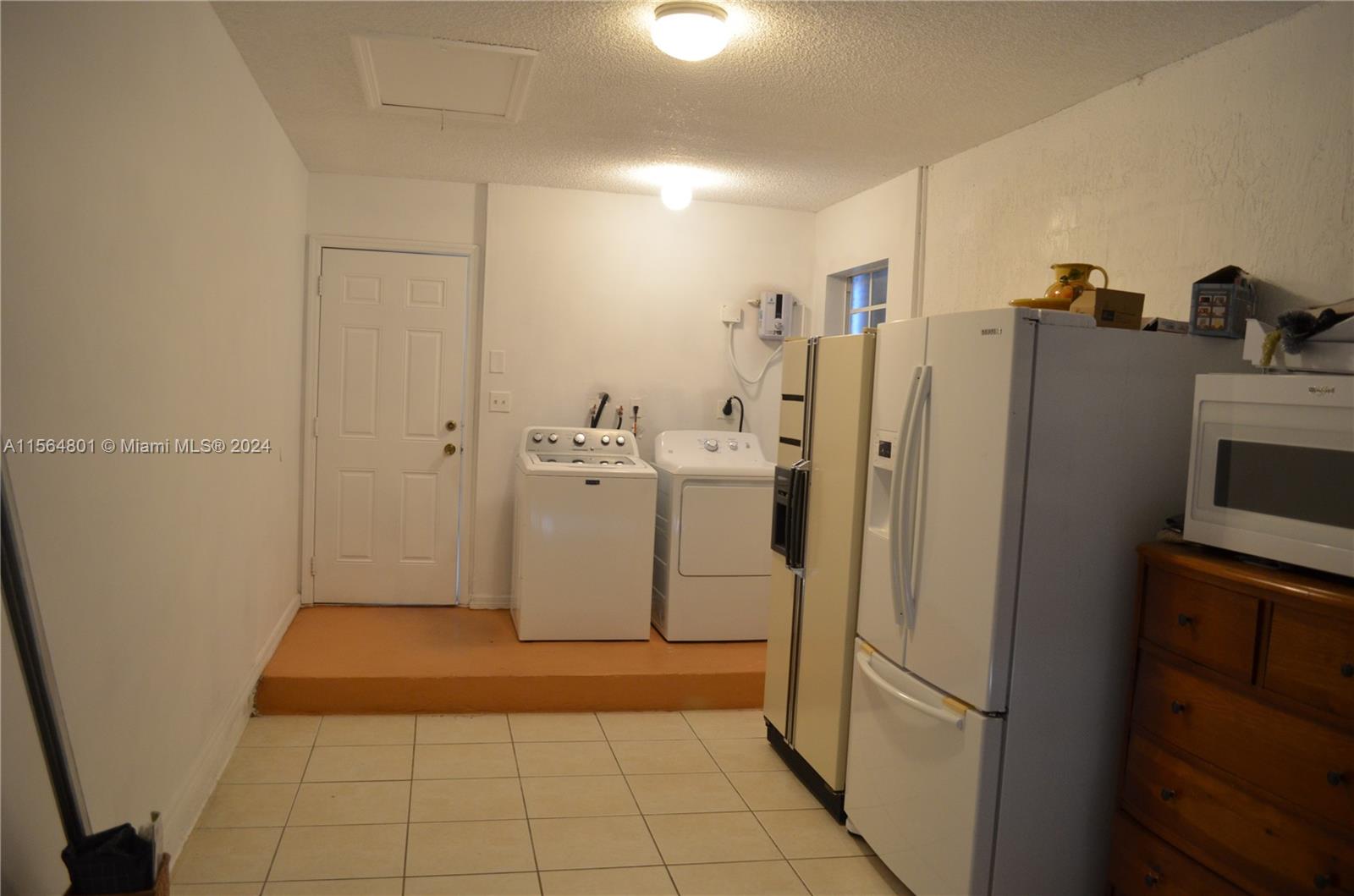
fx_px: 1013
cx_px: 677
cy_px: 448
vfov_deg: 47.7
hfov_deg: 67.5
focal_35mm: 27
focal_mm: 18
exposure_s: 1/60
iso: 800
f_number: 4
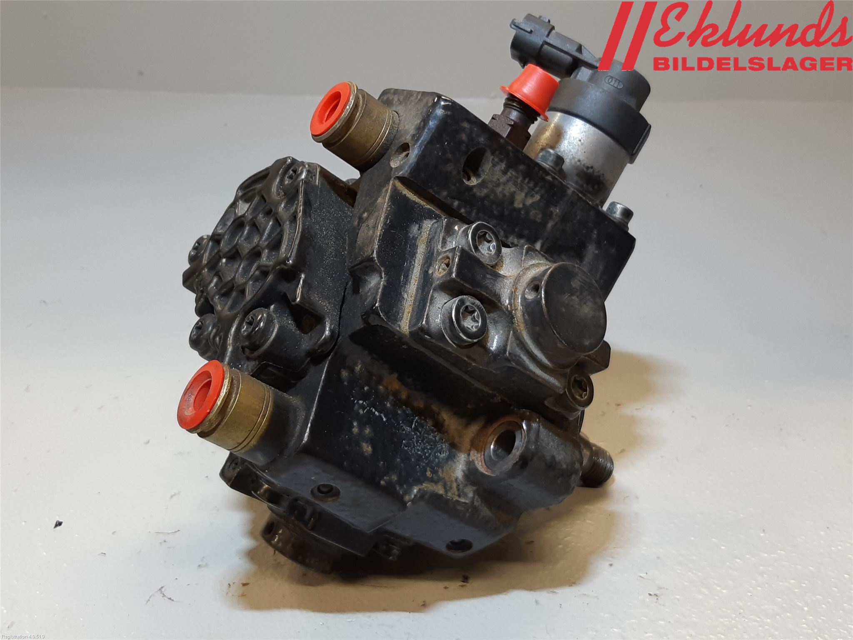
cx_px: 426
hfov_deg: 67.3
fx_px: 641
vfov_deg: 53.1
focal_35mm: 26
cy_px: 320
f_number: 1.7
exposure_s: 1/50
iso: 64
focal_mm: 3.93
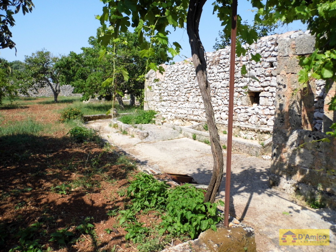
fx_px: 243
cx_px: 168
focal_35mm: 25
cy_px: 126
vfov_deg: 54.9
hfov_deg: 69.4
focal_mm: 4.5
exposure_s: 1/160
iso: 100
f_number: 8.9
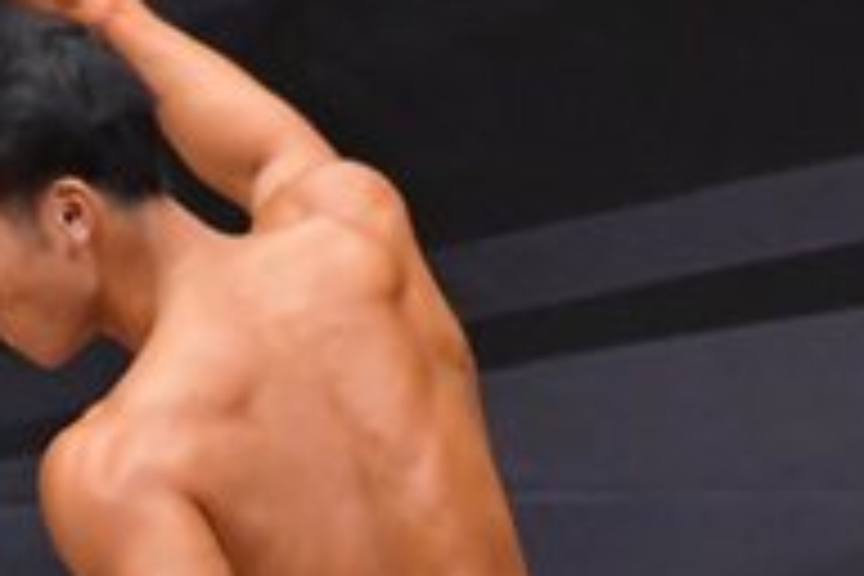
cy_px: 968
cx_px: 142
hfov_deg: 1.8
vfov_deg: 1.2
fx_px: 27622
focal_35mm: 1151
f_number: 5.6
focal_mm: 190
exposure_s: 1/400
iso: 6400
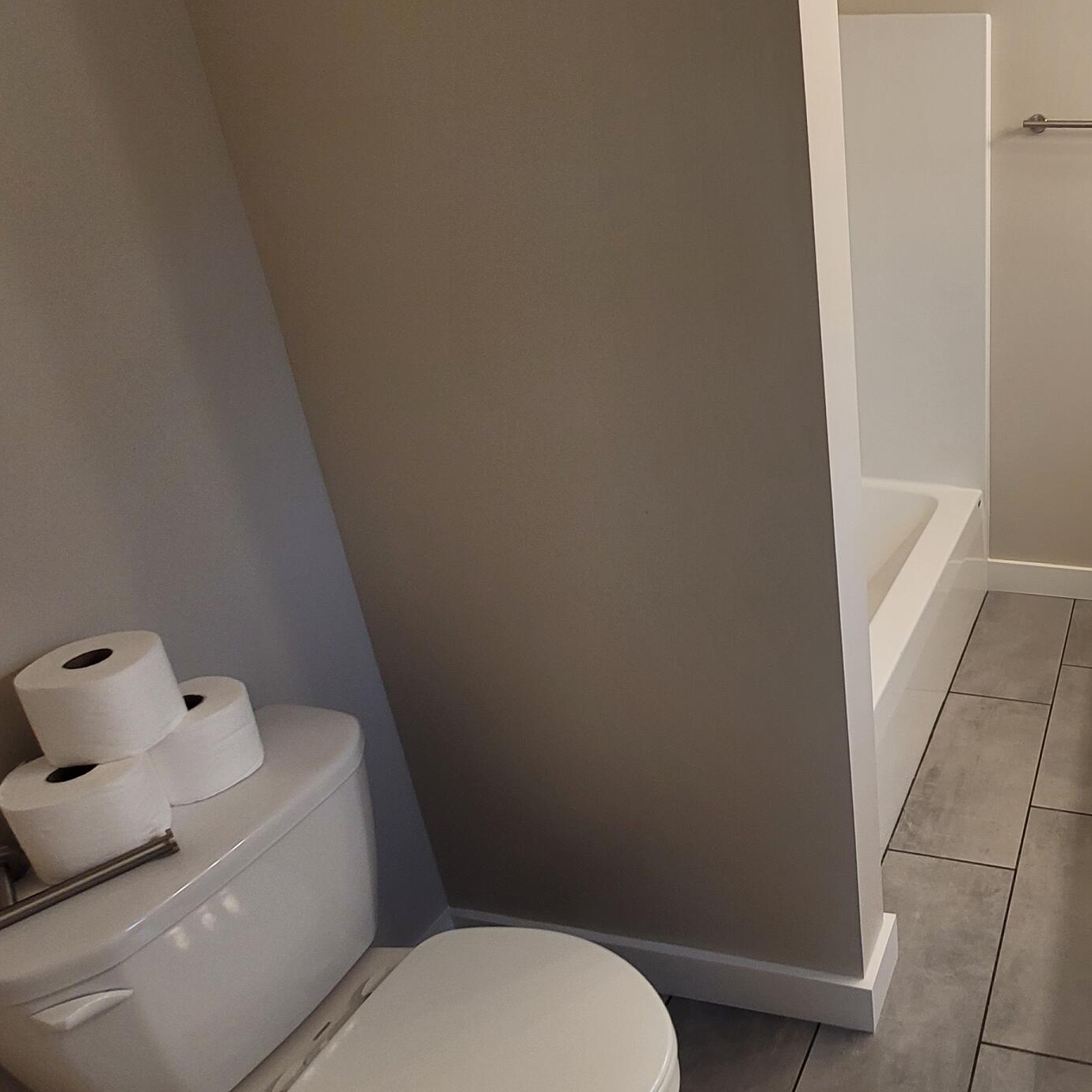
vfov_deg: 62.6
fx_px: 892
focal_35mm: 25
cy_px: 456
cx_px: 978
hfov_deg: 54.9
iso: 64
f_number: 2.2
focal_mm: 1.74
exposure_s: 1/60
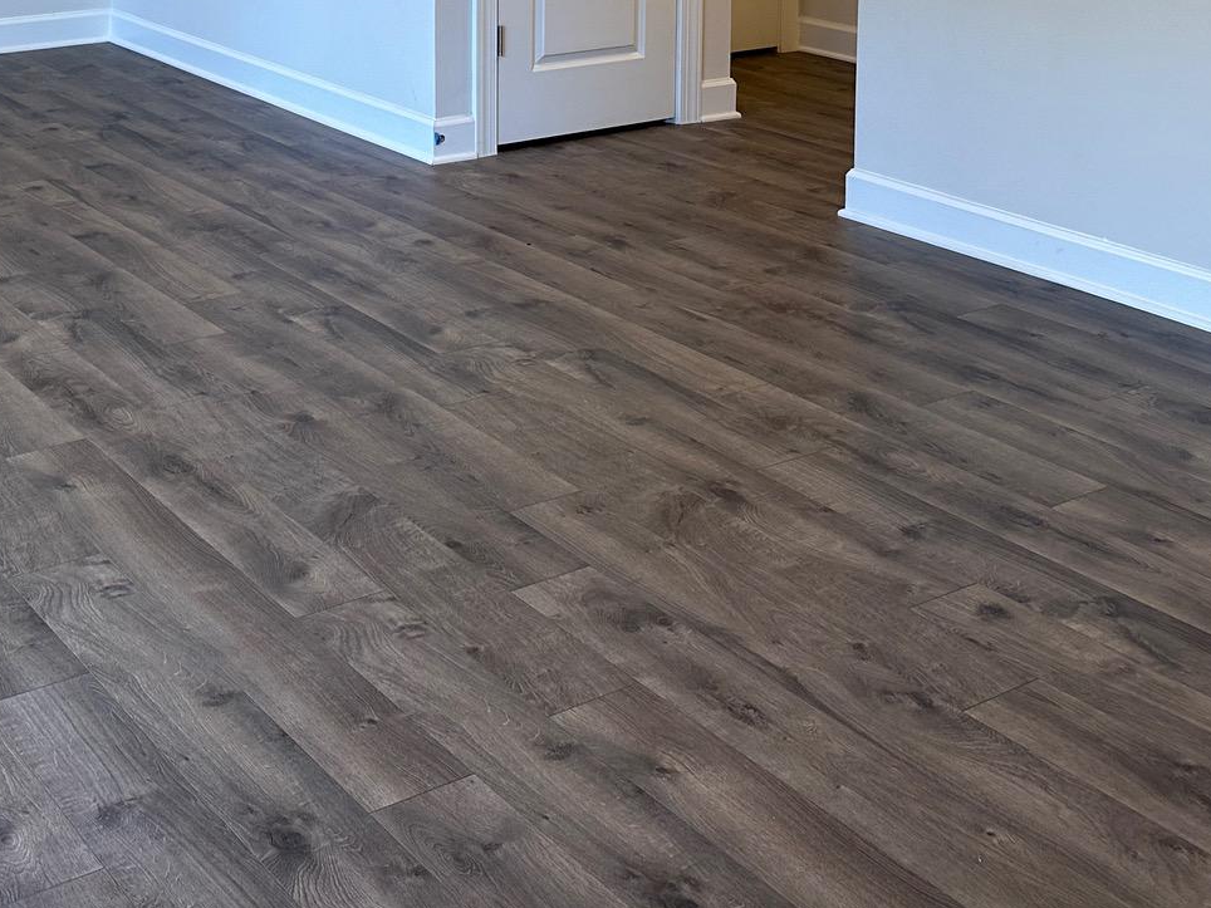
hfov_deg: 36.7
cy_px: -50
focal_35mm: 51
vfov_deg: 26.6
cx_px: 324
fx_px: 1784
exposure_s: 1/120
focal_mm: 6.86
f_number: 1.78
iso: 125
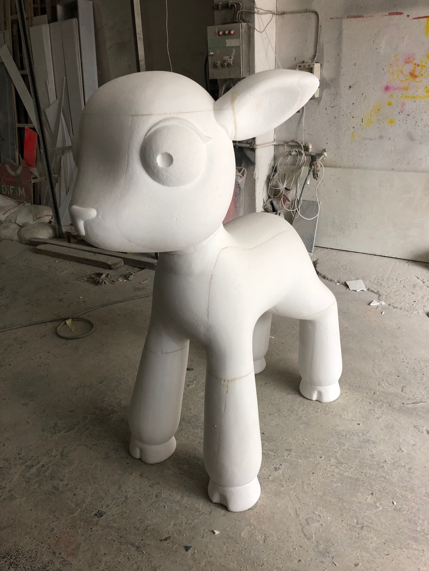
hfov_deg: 49.7
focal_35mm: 28
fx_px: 463
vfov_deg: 63.4
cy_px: 286
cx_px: 214
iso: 40
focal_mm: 3.99
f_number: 1.8
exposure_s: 1/20
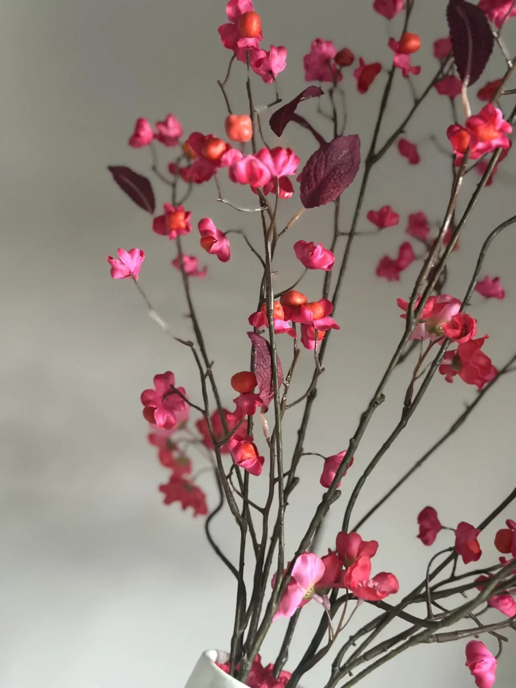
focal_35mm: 48
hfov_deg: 30.3
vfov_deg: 39.7
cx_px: 258
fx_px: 954
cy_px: 344
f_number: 1.78
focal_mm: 6.86
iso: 1000
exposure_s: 1/30
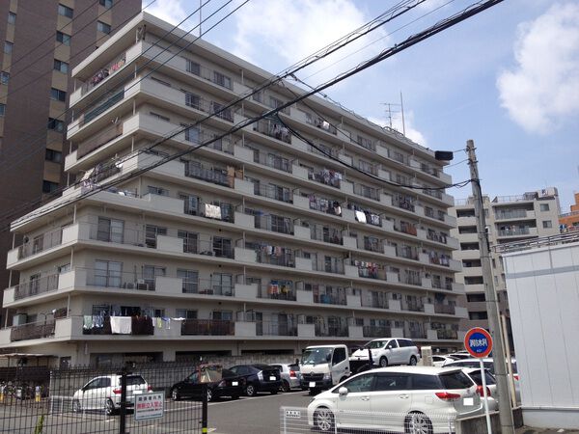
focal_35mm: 35
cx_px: 290
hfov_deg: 52.6
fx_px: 585
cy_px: 217
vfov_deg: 40.7
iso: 50
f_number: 2.4
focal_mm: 4.28
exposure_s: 1/1905
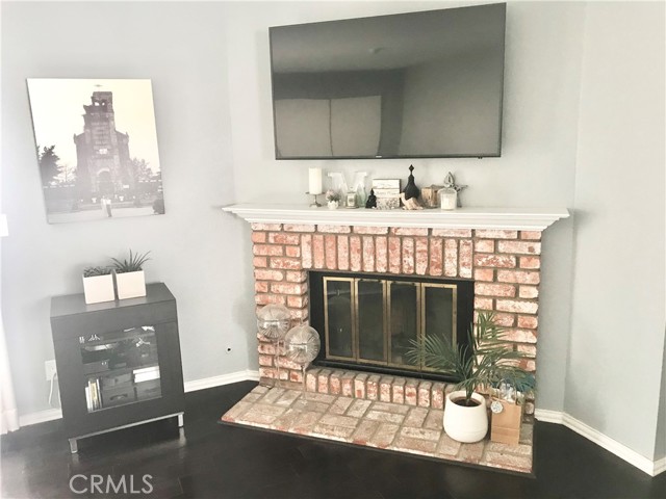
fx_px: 539
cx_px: 333
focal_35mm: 28
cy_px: 250
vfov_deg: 49.7
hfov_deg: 63.4
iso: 40
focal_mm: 3.99
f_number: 1.8
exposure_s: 1/17
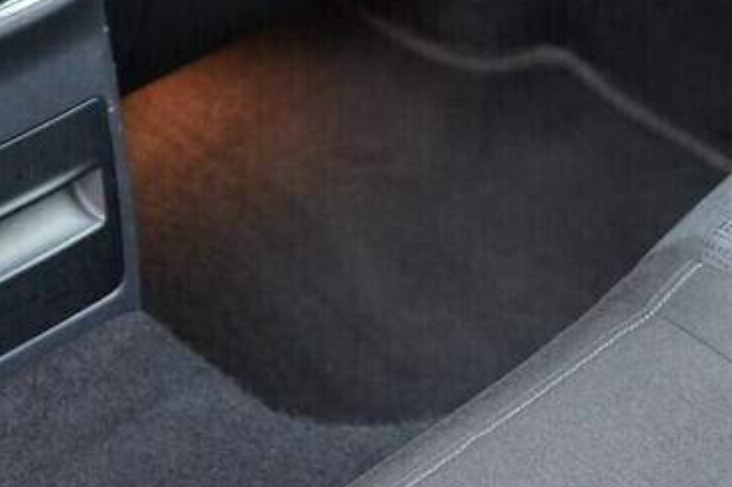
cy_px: 45
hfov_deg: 19.7
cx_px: 30
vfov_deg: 13.4
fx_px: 2053
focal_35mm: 101
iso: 1600
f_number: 2.8
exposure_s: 1/40
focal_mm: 24
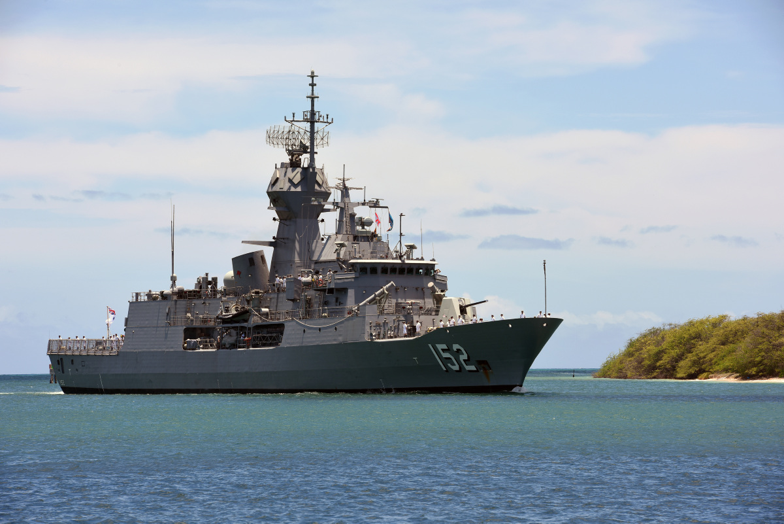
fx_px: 4357
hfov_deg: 10.3
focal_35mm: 200
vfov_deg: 6.9
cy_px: 262
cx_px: 392
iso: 200
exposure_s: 1/200
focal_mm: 200
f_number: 16
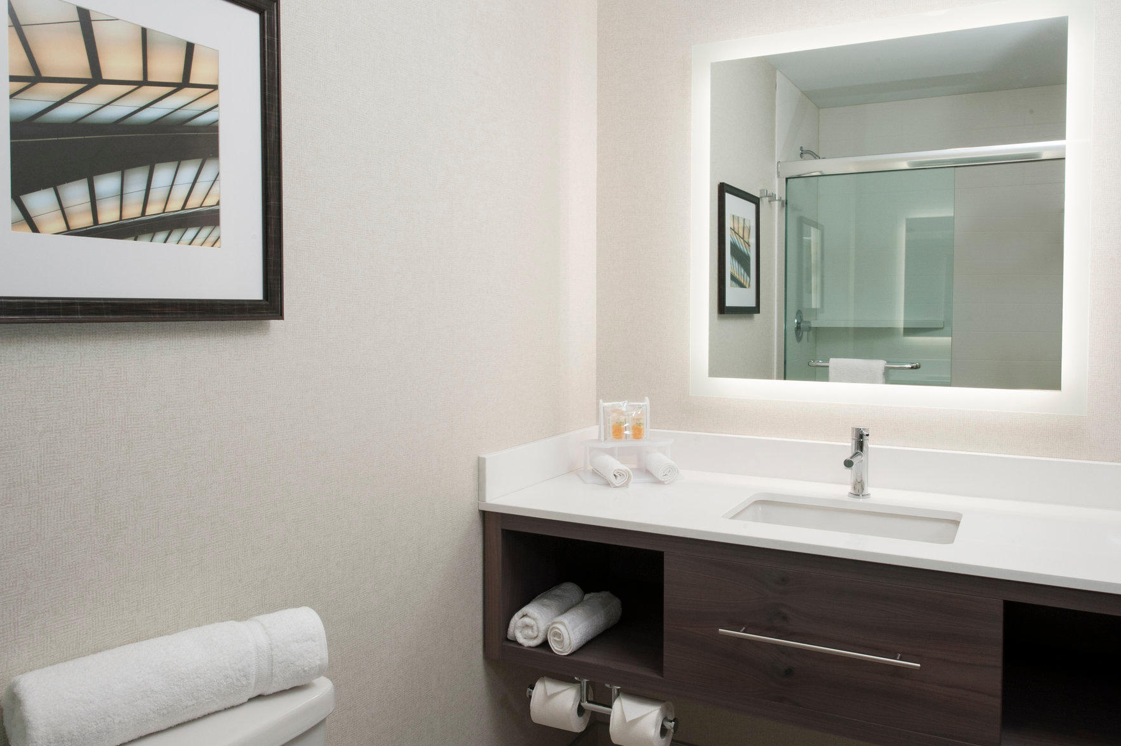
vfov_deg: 46.3
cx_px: 602
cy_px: 329
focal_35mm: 28
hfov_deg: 65.4
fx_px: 871
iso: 640
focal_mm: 24
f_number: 16
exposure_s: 1/40
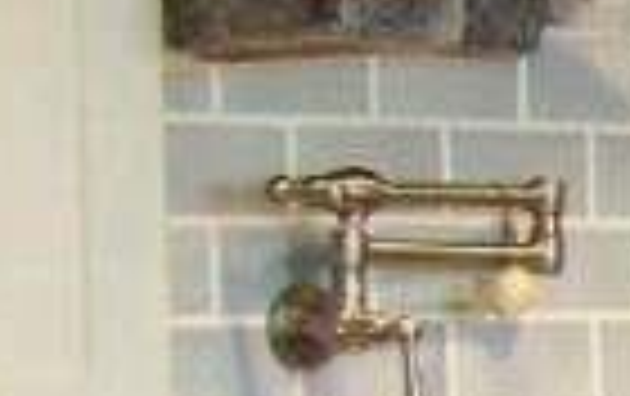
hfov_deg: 6.7
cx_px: 2030
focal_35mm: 279
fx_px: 4798
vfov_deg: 4.7
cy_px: 644
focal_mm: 5.85
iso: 160
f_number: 2.8
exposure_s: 1/30
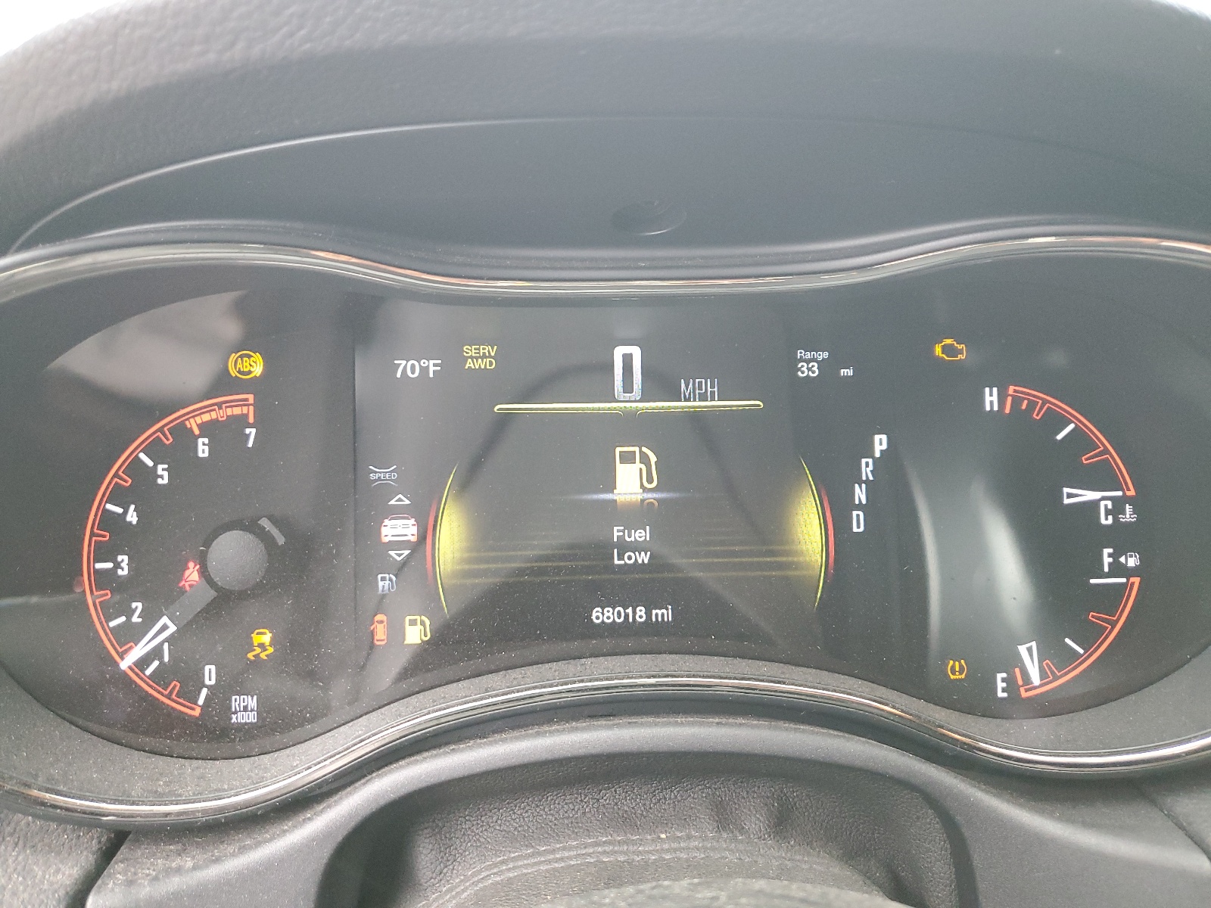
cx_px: 606
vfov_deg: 53.1
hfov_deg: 67.3
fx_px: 910
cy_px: 454
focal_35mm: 26
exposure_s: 1/60.2
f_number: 1.5
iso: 270
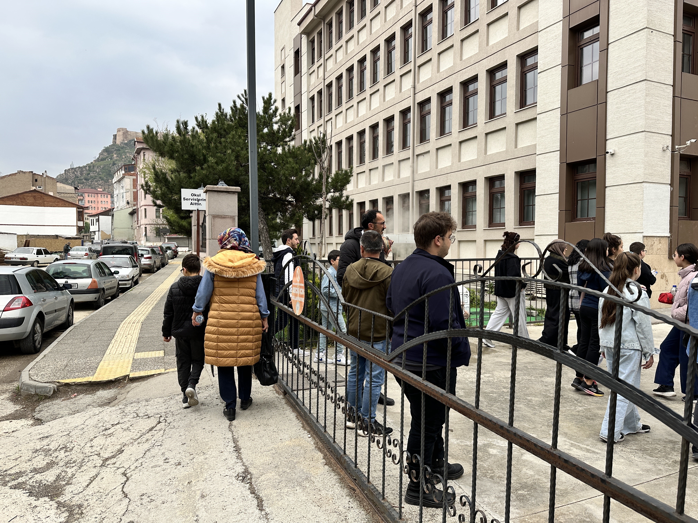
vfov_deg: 56.8
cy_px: 262
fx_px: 484
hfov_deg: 71.6
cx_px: 349
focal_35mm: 24
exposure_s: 1/850
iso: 80
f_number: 1.78
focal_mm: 6.86
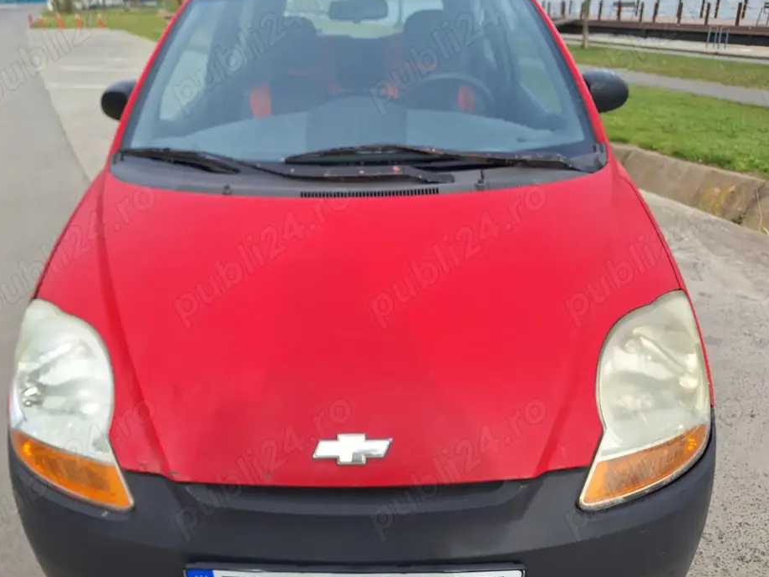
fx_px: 555
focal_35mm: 25
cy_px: 267
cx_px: 359
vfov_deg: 54.8
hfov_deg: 69.3
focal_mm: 5.54
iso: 25
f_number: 1.8
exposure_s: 1/1124
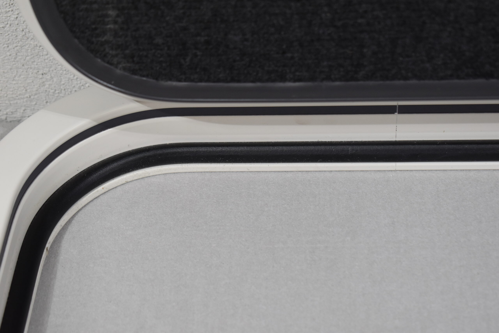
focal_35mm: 82
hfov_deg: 24.6
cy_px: 166
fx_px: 1144
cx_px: 250
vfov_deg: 16.6
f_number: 5.6
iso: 900
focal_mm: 55
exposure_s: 1/125
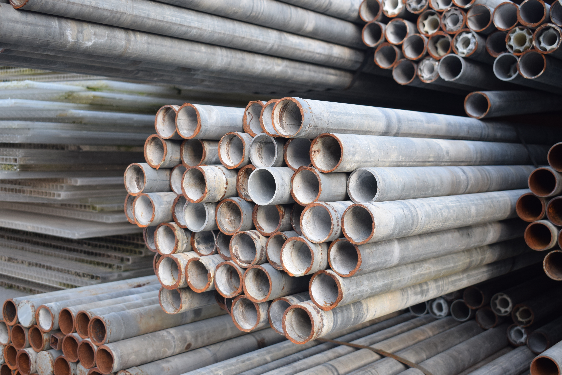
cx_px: 281
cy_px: 188
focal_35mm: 46
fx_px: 726
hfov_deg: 42.3
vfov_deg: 28.9
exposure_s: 1/125
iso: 400
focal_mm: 31
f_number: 5.6
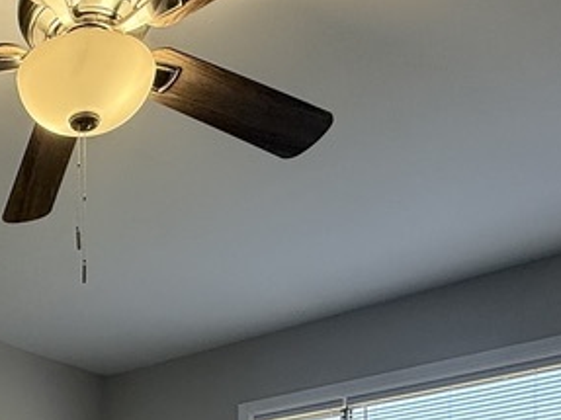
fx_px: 810
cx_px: -22
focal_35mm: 50
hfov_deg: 34.2
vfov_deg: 23.3
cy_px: 633
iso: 125
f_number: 2.2
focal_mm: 2.22
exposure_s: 1/120
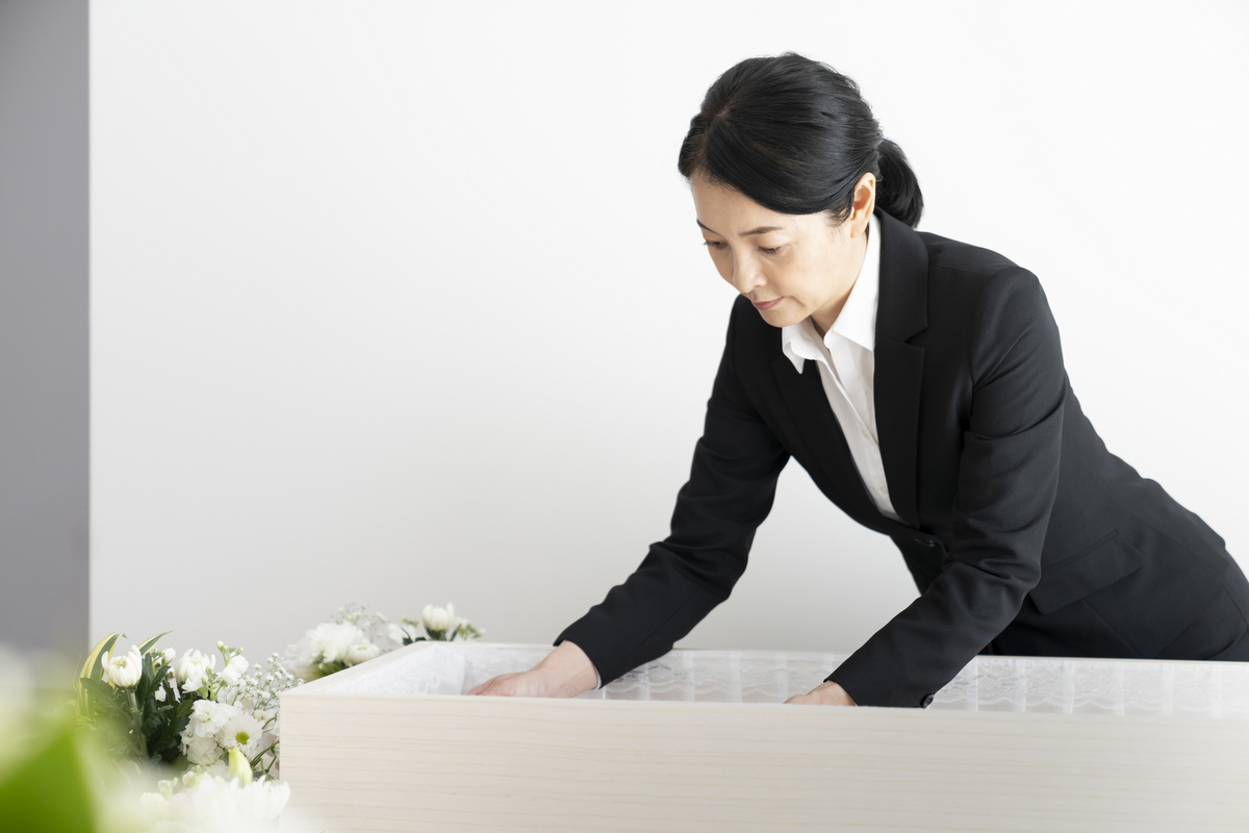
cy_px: 416
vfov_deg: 19.5
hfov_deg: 28.8
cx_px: 624
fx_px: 2428
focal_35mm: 70
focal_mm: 70
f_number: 2.8
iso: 640
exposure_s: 1/250
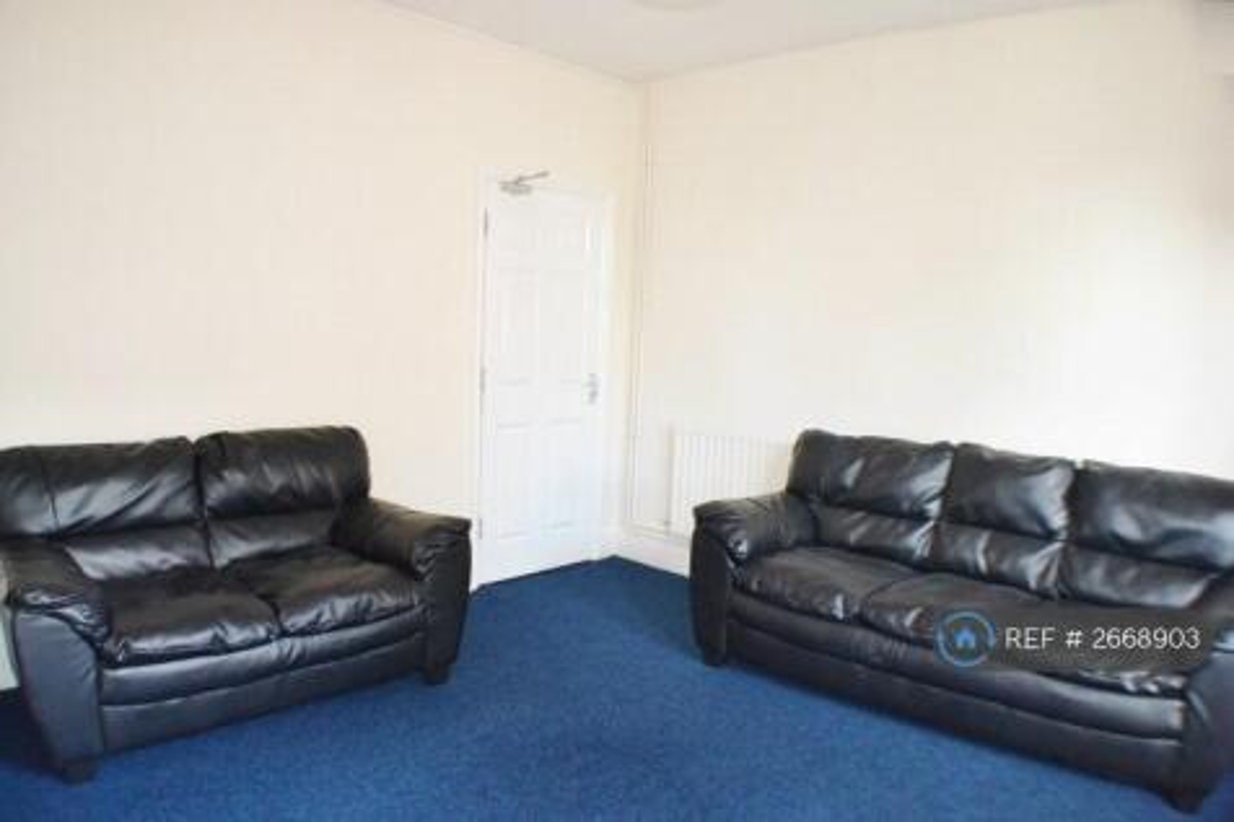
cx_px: 617
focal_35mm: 30
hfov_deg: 61.9
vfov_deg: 43.6
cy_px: 411
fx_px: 1028
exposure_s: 1/60
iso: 2200
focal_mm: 20
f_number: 3.8
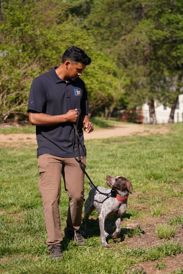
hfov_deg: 13.0
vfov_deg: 19.5
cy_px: 137
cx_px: 92
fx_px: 800
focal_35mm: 105
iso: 400
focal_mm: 105
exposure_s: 1/2500
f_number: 4
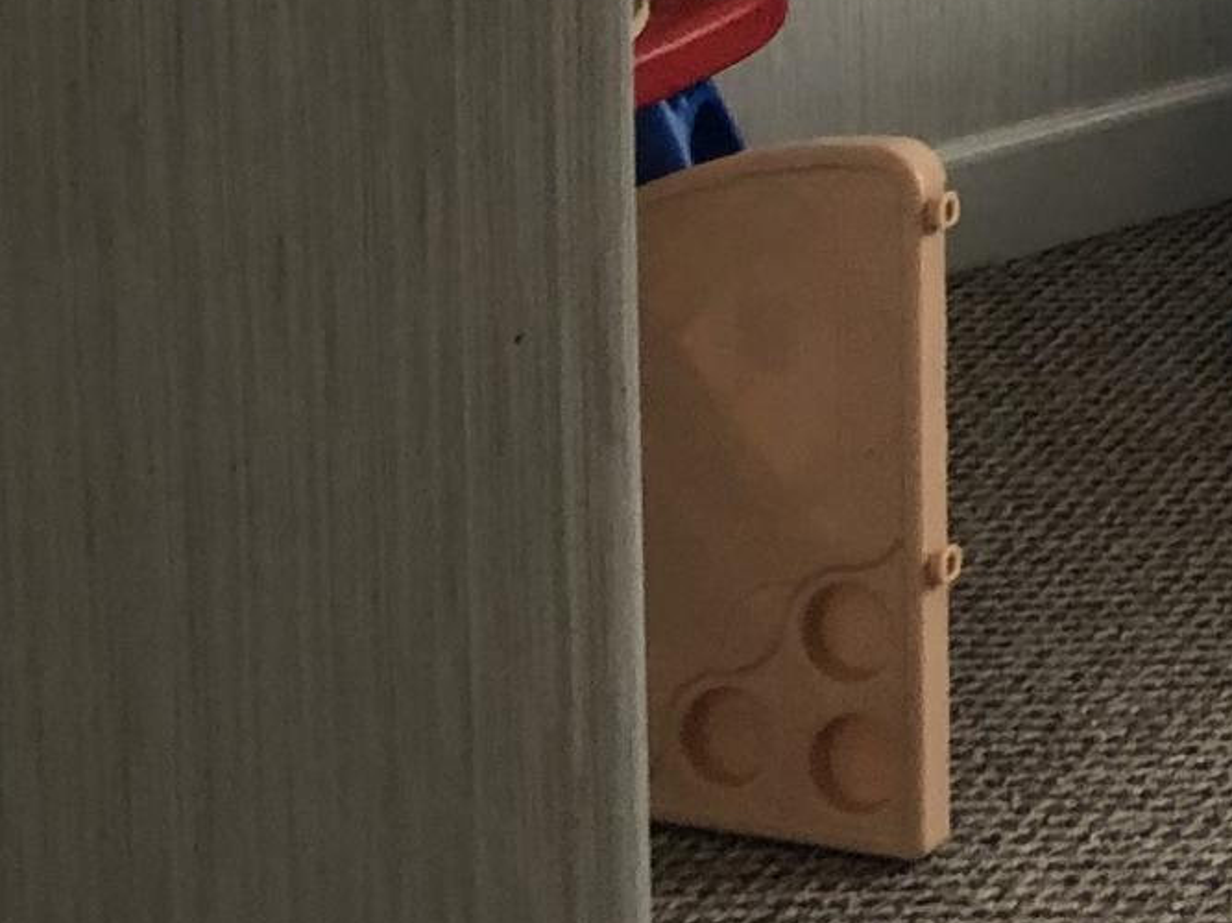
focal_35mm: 126
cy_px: -698
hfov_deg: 14.2
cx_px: 2076
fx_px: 4484
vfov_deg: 11.0
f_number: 1.8
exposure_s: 1/24
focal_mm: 3.99
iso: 32
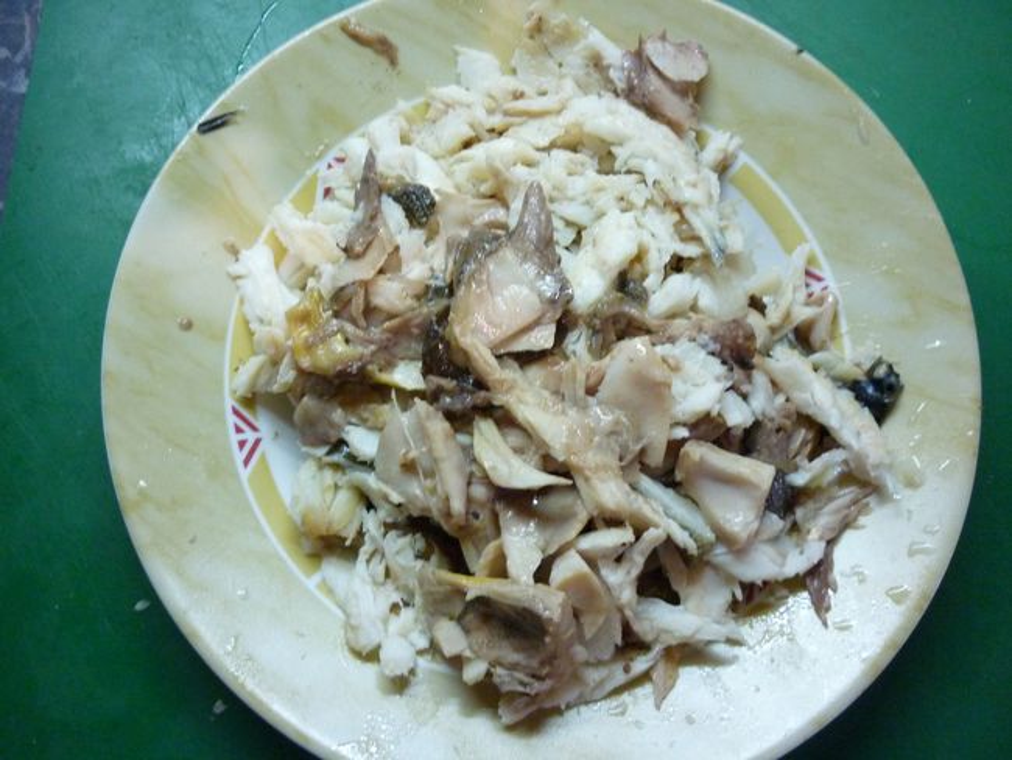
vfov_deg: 43.0
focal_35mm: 33
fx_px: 965
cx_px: 506
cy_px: 380
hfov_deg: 55.3
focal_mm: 5.5
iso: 400
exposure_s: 1/30
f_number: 2.8
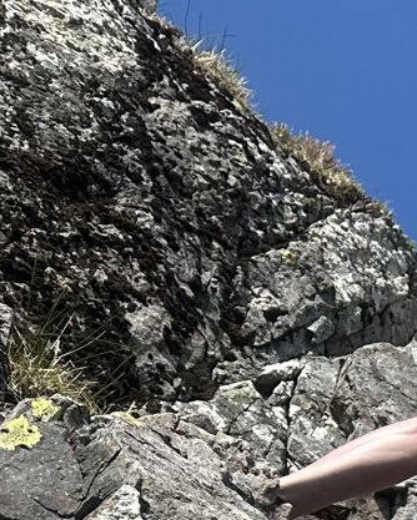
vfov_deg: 15.1
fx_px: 1773
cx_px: 1020
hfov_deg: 11.1
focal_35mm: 115
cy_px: 849
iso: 80
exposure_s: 1/3861
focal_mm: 6.86
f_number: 1.78
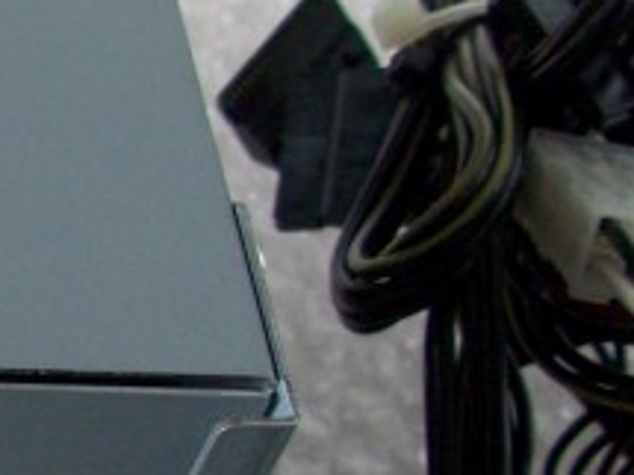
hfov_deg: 10.7
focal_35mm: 162
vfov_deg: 9.1
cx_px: -817
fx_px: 2965
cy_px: 360
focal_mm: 5.7
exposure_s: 1/120
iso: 64
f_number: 2.8
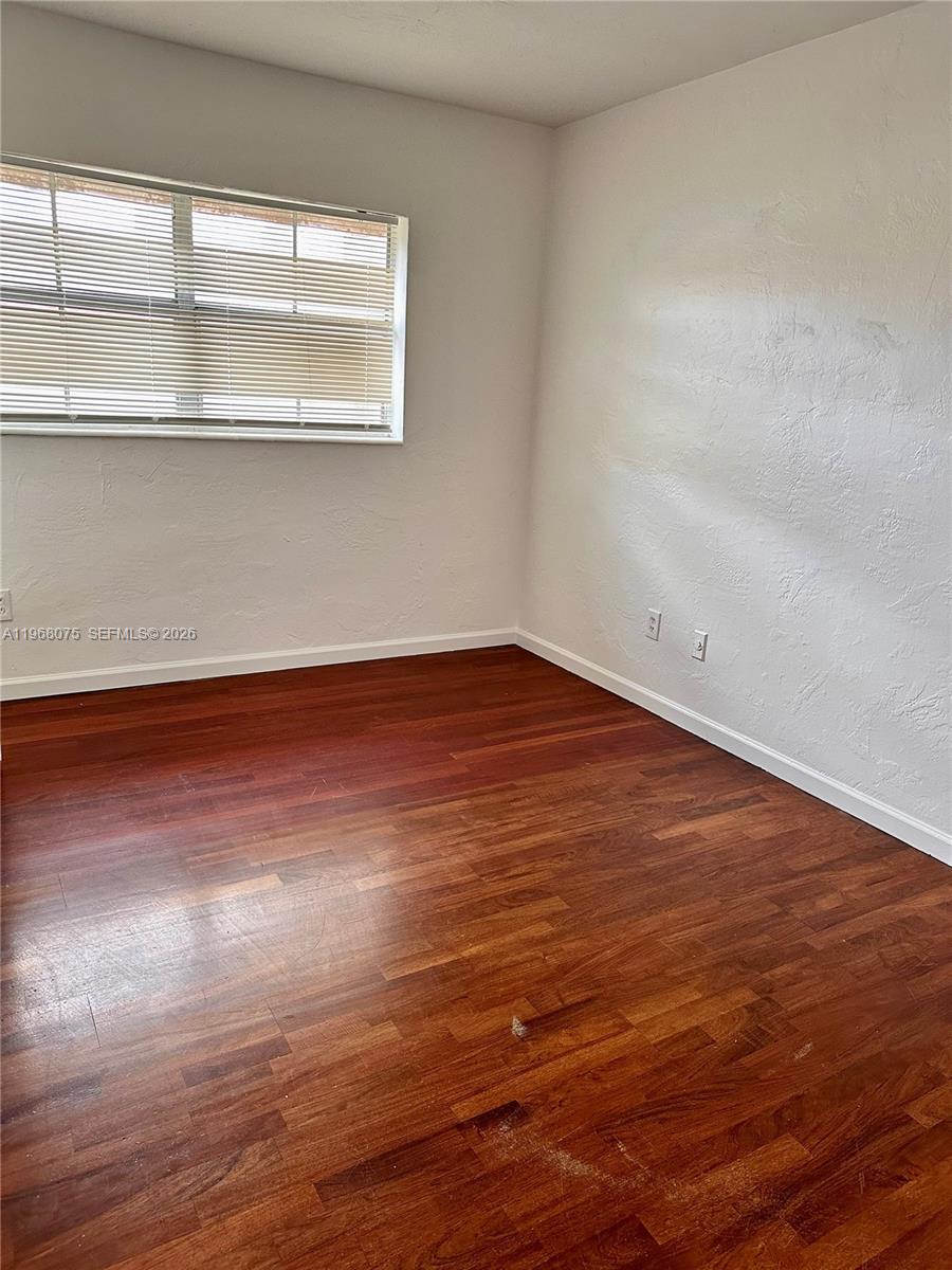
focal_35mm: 24
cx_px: 476
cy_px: 635
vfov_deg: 71.6
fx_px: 880
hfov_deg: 56.8
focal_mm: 6.86
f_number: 1.78
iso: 250
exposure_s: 1/117
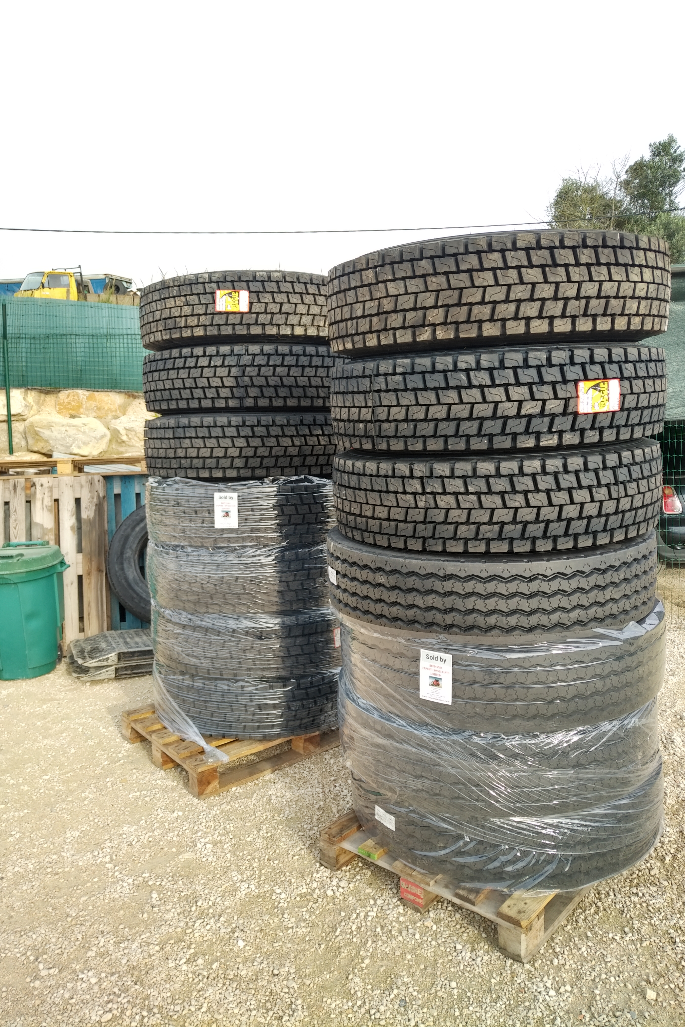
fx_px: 713
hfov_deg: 51.3
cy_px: 514
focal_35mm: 25
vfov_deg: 71.5
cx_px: 342
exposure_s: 1/124
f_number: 2
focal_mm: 4.52
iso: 100
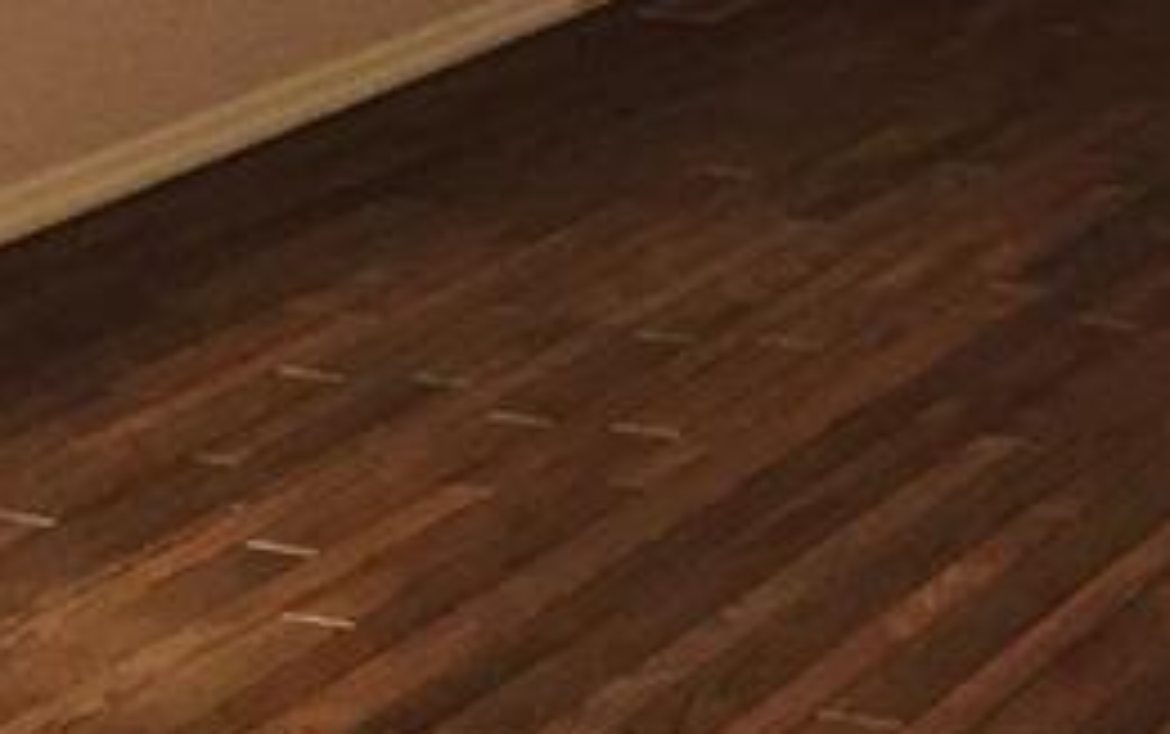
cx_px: 1508
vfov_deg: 10.5
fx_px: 3862
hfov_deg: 16.3
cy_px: -324
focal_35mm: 121
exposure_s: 1/15
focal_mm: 4.15
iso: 640
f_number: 2.2
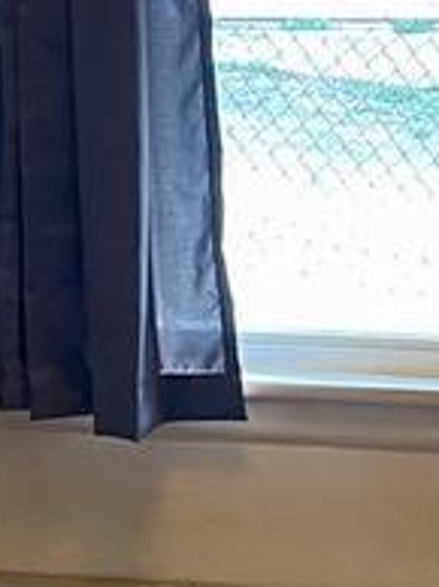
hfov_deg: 10.1
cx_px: 506
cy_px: 203
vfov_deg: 13.6
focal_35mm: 145
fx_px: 2457
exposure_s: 1/60
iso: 125
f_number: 1.6
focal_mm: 4.2
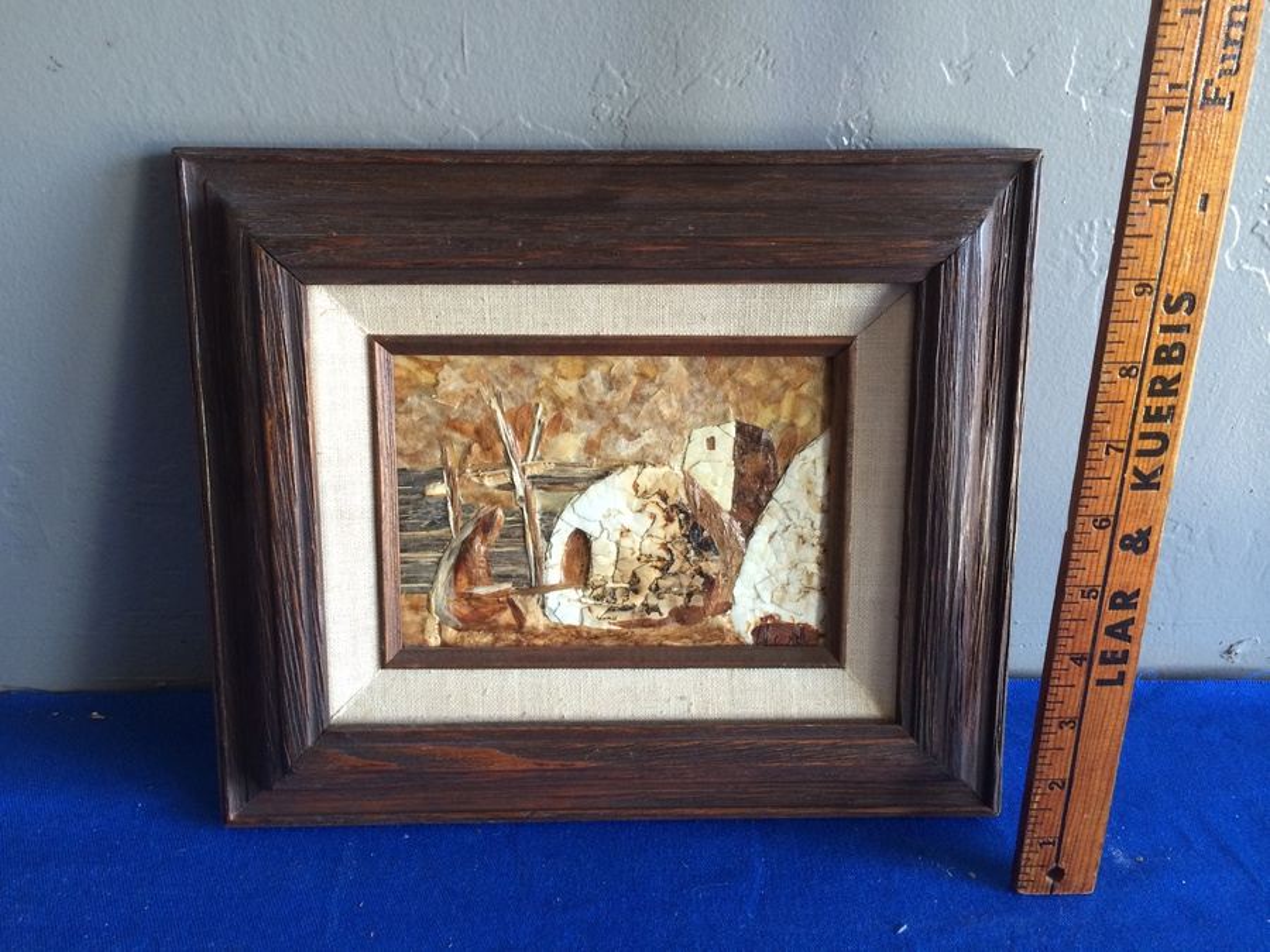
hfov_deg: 60.0
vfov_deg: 46.8
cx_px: 635
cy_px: 476
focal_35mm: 30
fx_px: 1101
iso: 100
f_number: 2.2
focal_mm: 4.12
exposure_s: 1/30
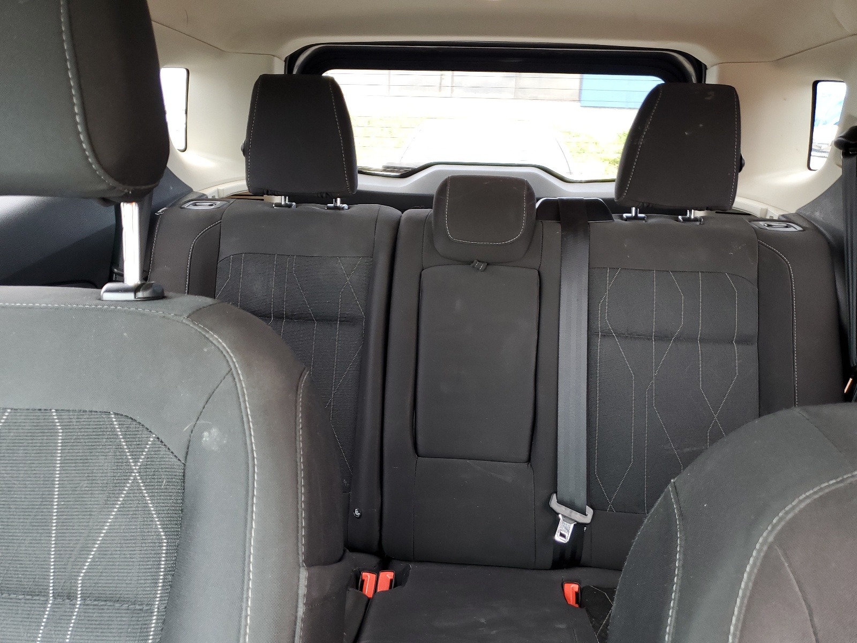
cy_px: 322
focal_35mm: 26
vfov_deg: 53.1
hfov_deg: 67.3
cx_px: 428
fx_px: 644
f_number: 1.5
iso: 56
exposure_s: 1/60.2
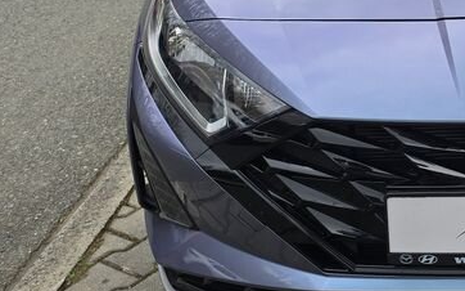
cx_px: 487
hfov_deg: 27.7
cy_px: -46
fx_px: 874
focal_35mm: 69
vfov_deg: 18.0
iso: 50
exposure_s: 1/180
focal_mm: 6.3
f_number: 1.7
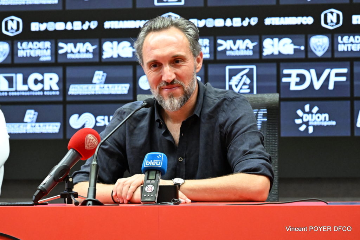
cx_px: 180
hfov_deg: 11.4
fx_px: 1799
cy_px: 120
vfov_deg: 7.6
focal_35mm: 180
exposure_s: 1/400
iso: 6400
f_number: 4
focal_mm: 120
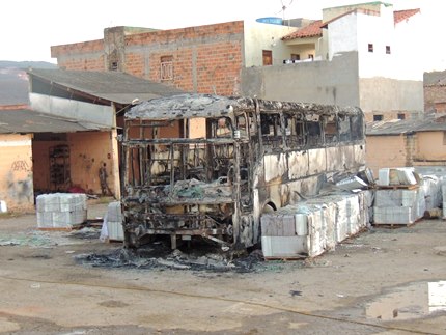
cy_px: 168
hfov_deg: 27.8
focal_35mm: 70
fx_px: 902
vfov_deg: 21.0
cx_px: 223
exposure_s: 1/50
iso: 720
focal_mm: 12.4
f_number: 3.9
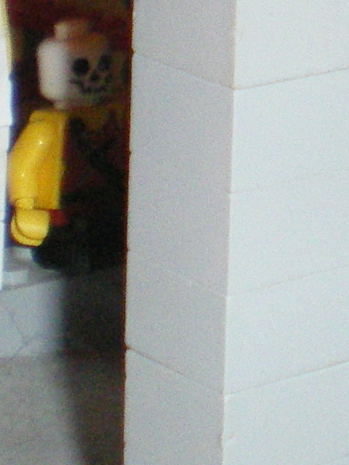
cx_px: 731
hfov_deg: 7.1
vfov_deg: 9.6
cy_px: -233
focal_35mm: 200
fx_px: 2689
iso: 400
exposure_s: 1/50
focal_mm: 6.3
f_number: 3.1
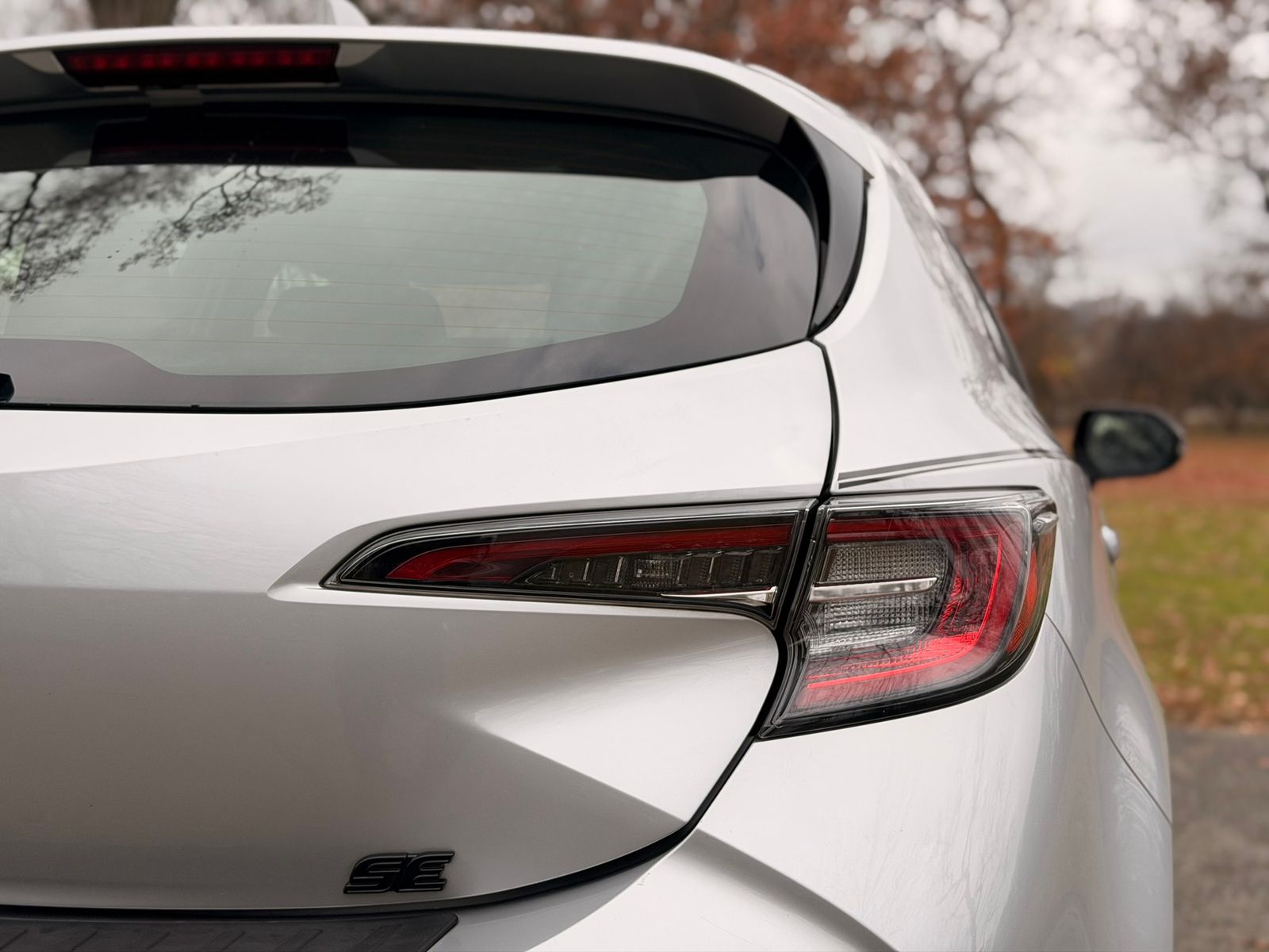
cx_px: 634
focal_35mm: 48
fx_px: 1760
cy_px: 476
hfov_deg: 39.7
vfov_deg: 30.3
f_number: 1.78
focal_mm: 6.76
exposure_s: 1/906
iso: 64
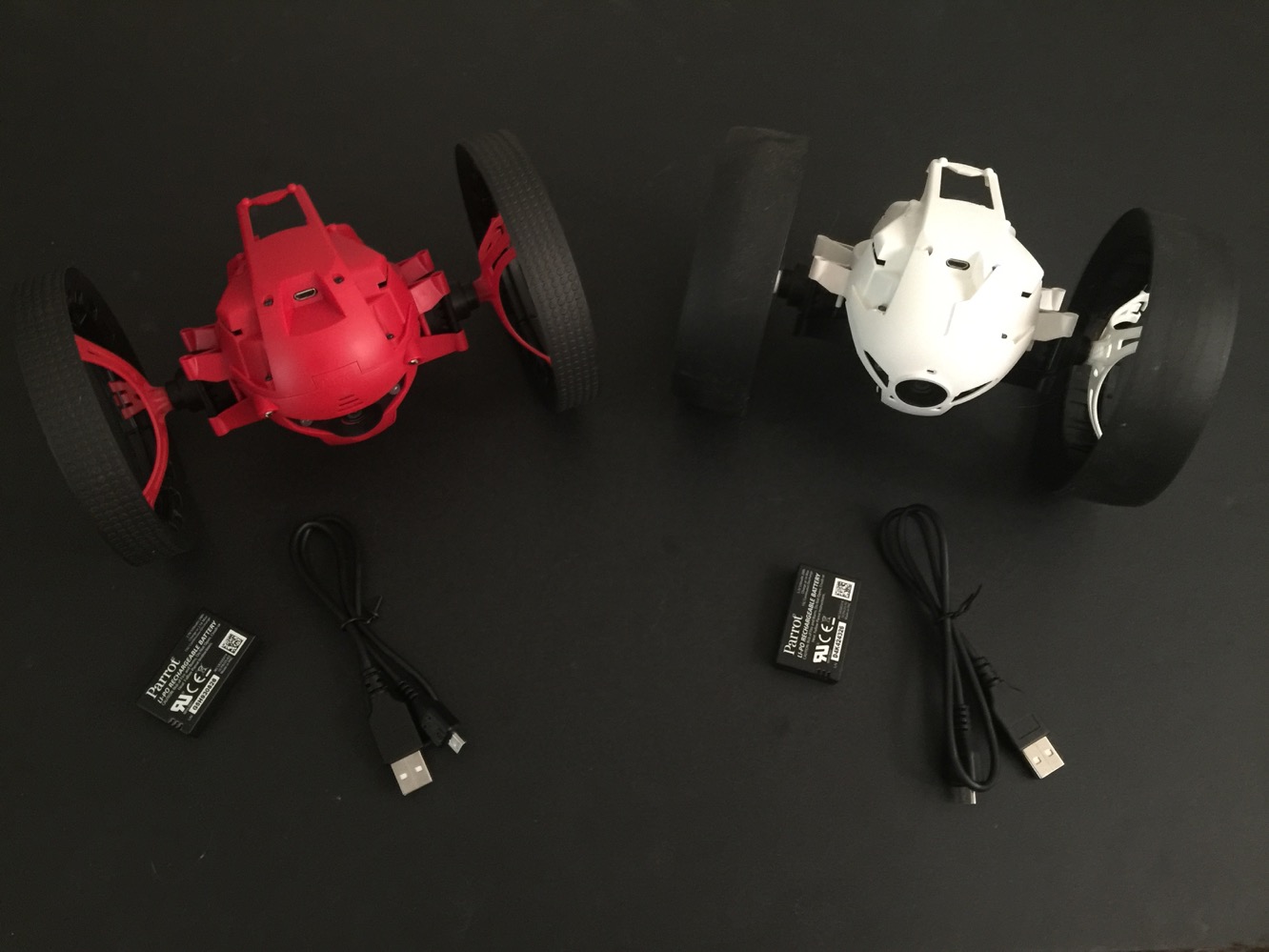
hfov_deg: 61.7
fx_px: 1063
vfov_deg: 48.2
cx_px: 634
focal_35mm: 29
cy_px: 476
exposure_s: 1/4
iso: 160
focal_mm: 4.15
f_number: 2.2
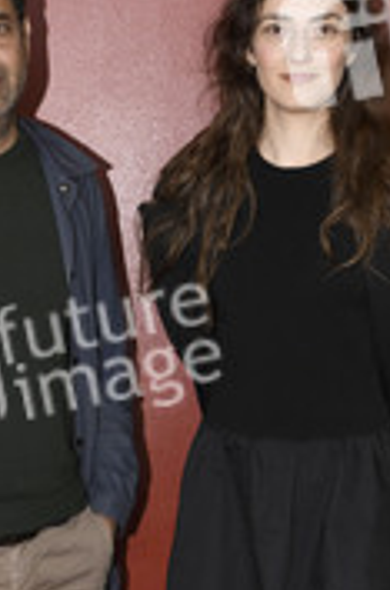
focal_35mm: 77
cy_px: 530
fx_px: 1259
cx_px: 147
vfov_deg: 25.6
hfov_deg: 17.6
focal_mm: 34
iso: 800
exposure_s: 1/320
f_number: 4
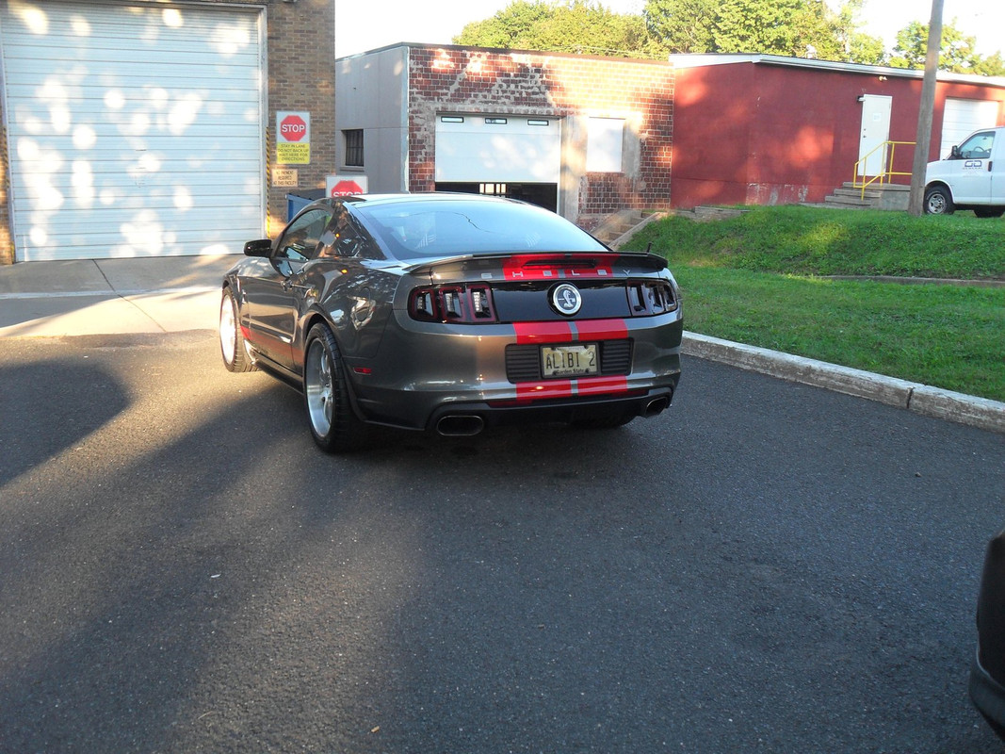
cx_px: 502
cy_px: 377
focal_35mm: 35
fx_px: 1016
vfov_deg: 40.7
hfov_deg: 52.6
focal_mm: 6.2
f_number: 2.8
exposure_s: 1/180
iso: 100
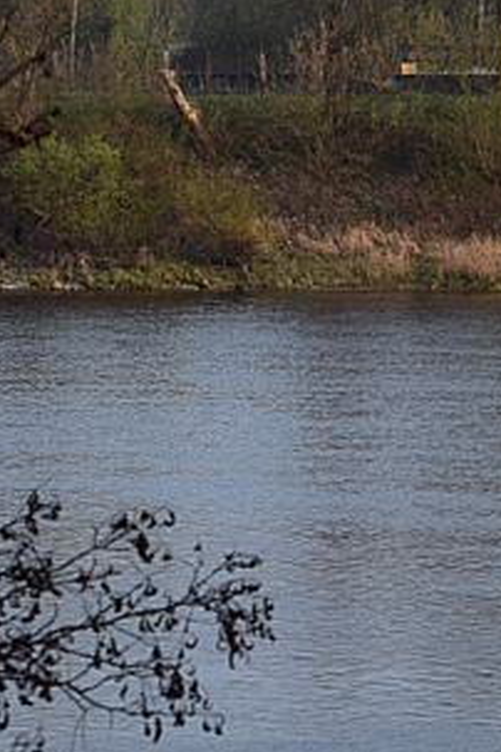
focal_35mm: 317
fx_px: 6617
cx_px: 598
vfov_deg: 6.5
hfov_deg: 4.3
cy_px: 55
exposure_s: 1/200
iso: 400
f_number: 10
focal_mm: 80
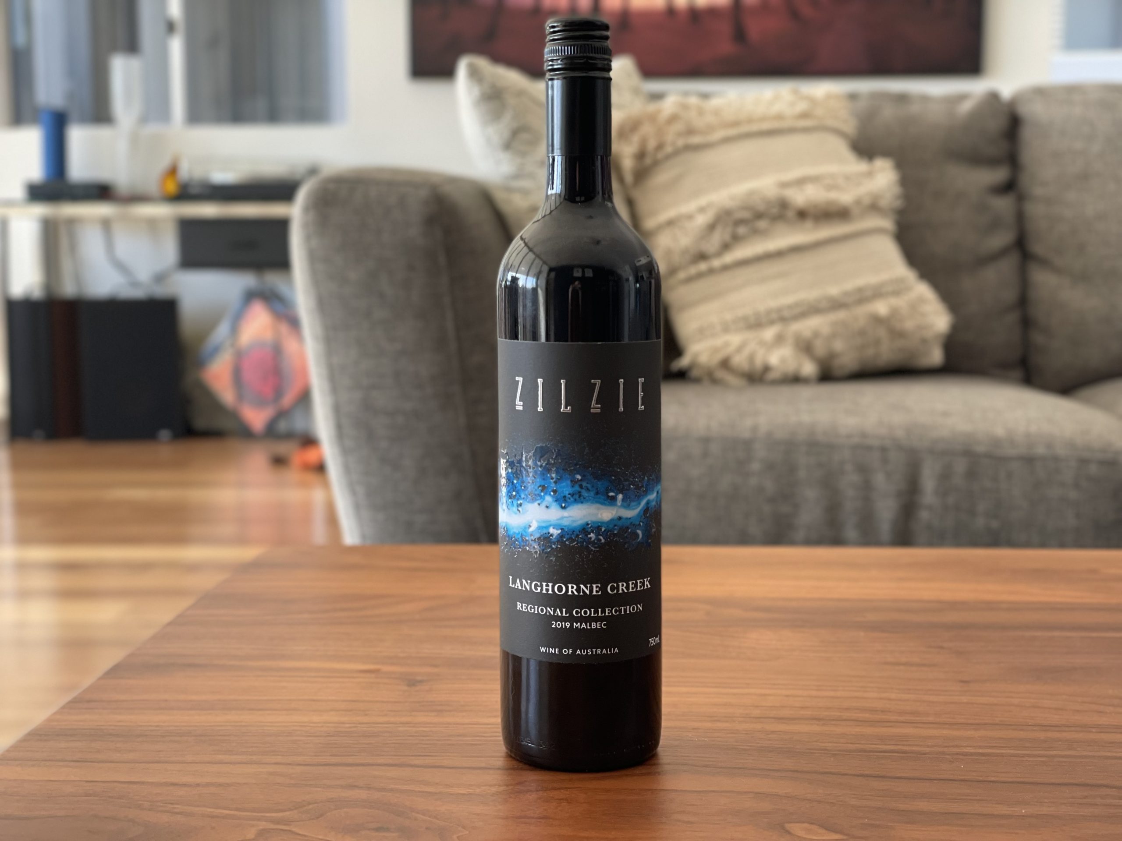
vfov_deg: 28.0
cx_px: 561
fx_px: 1685
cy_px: 420
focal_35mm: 52
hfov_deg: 36.8
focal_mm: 6
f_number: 2
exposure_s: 1/122
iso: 100
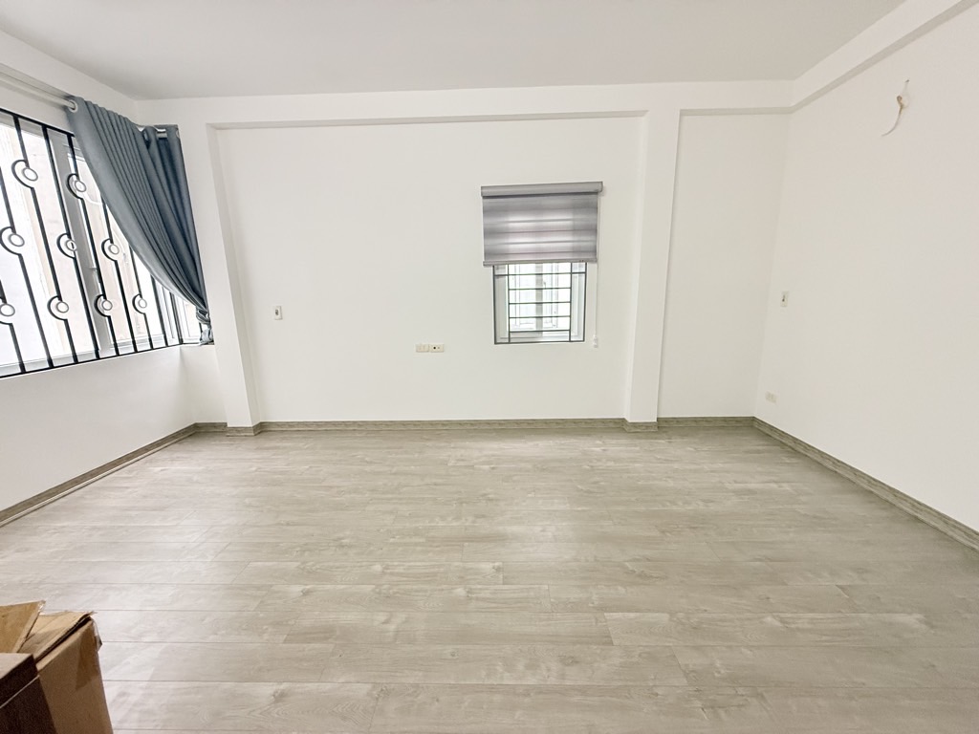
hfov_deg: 102.1
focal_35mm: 14
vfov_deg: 85.7
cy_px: 367
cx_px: 490
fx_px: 396
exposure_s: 1/100
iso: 500
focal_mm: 2.22
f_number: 2.2
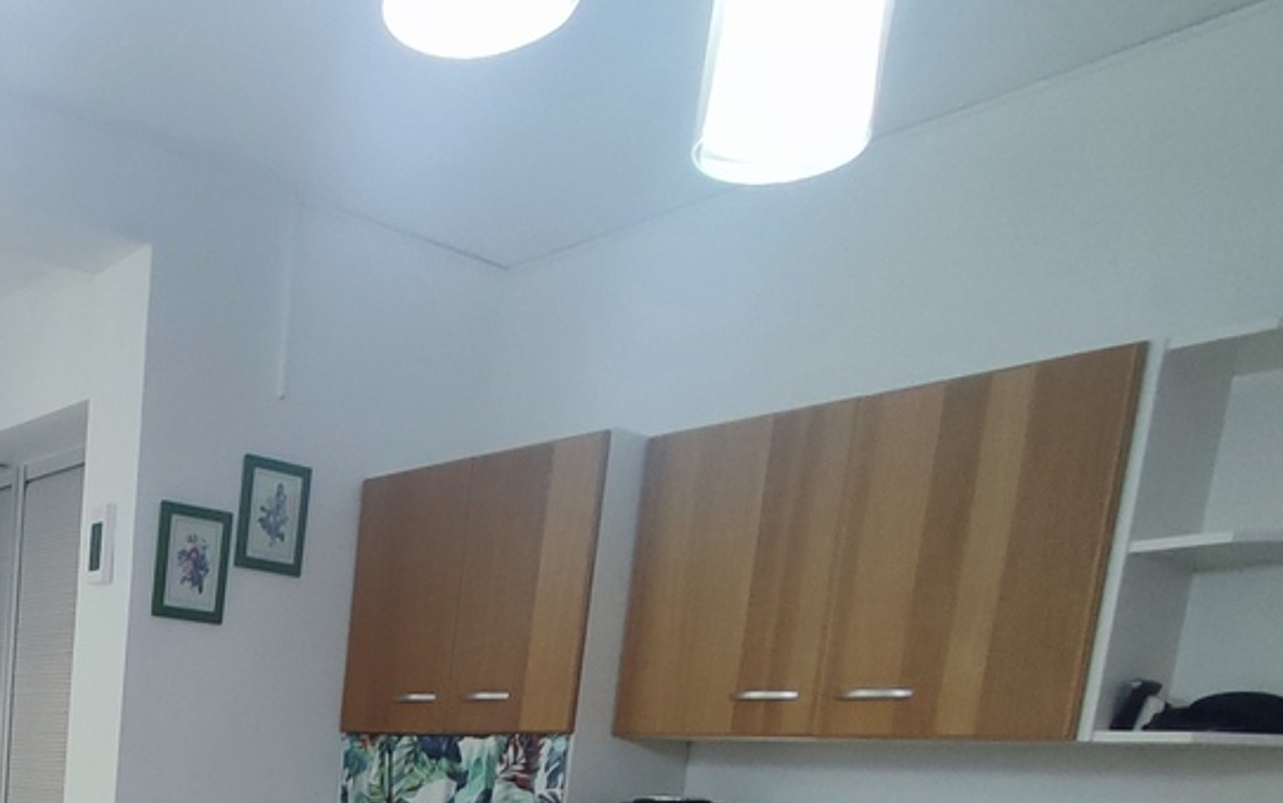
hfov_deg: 42.4
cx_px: -7
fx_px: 1399
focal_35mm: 40
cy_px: 1052
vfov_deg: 26.8
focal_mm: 1.65
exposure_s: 1/50
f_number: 2.2
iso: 169
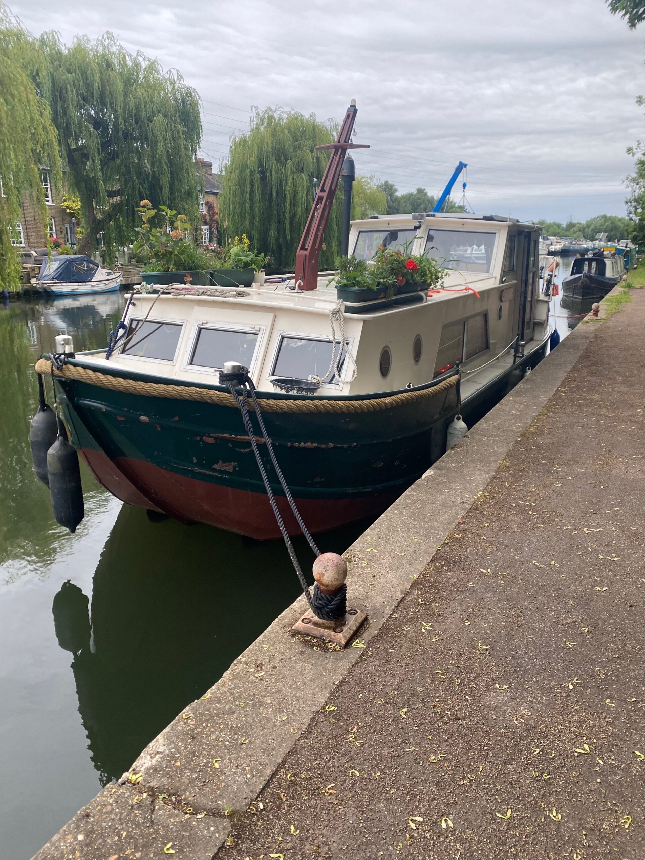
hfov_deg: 53.1
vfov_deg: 67.3
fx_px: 646
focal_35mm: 26
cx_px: 322
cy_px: 430
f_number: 1.8
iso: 100
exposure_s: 1/121
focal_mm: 4.25
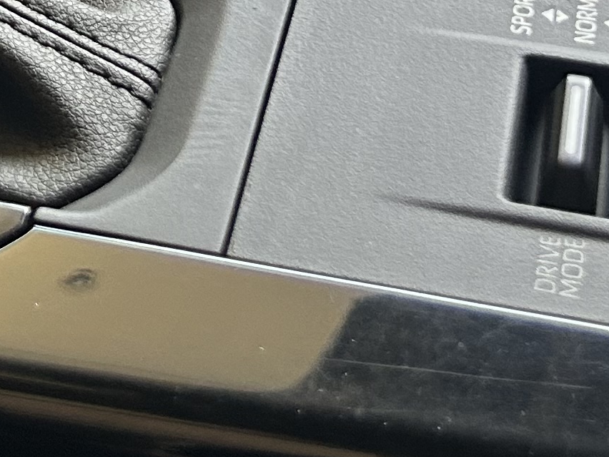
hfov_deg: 15.4
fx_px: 2164
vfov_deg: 11.0
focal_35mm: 123
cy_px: -438
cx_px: -129
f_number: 1.5
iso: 160
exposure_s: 1/60
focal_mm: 5.7
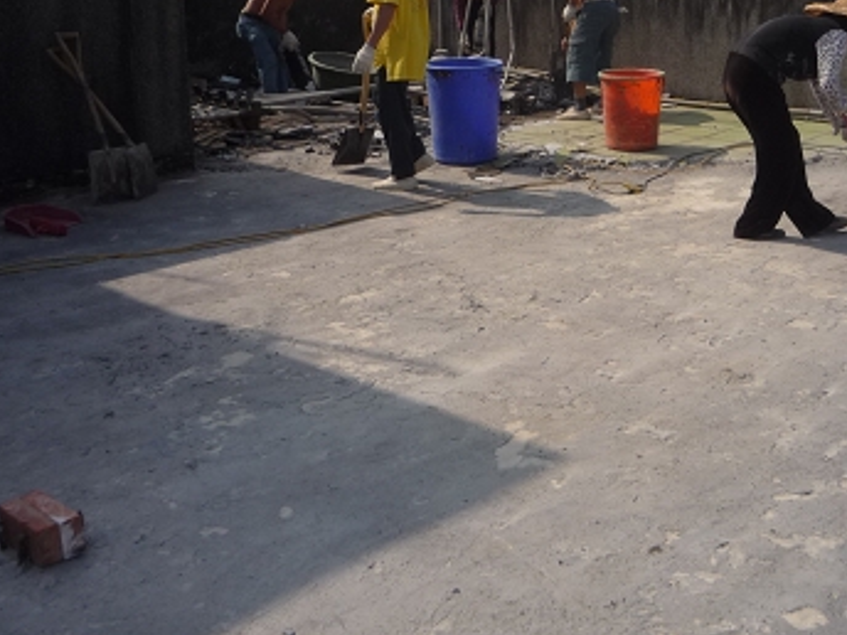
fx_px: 1174
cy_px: 150
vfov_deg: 29.7
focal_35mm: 48
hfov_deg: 39.0
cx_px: 588
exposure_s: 1/400
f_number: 5.6
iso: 100
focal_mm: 5.2
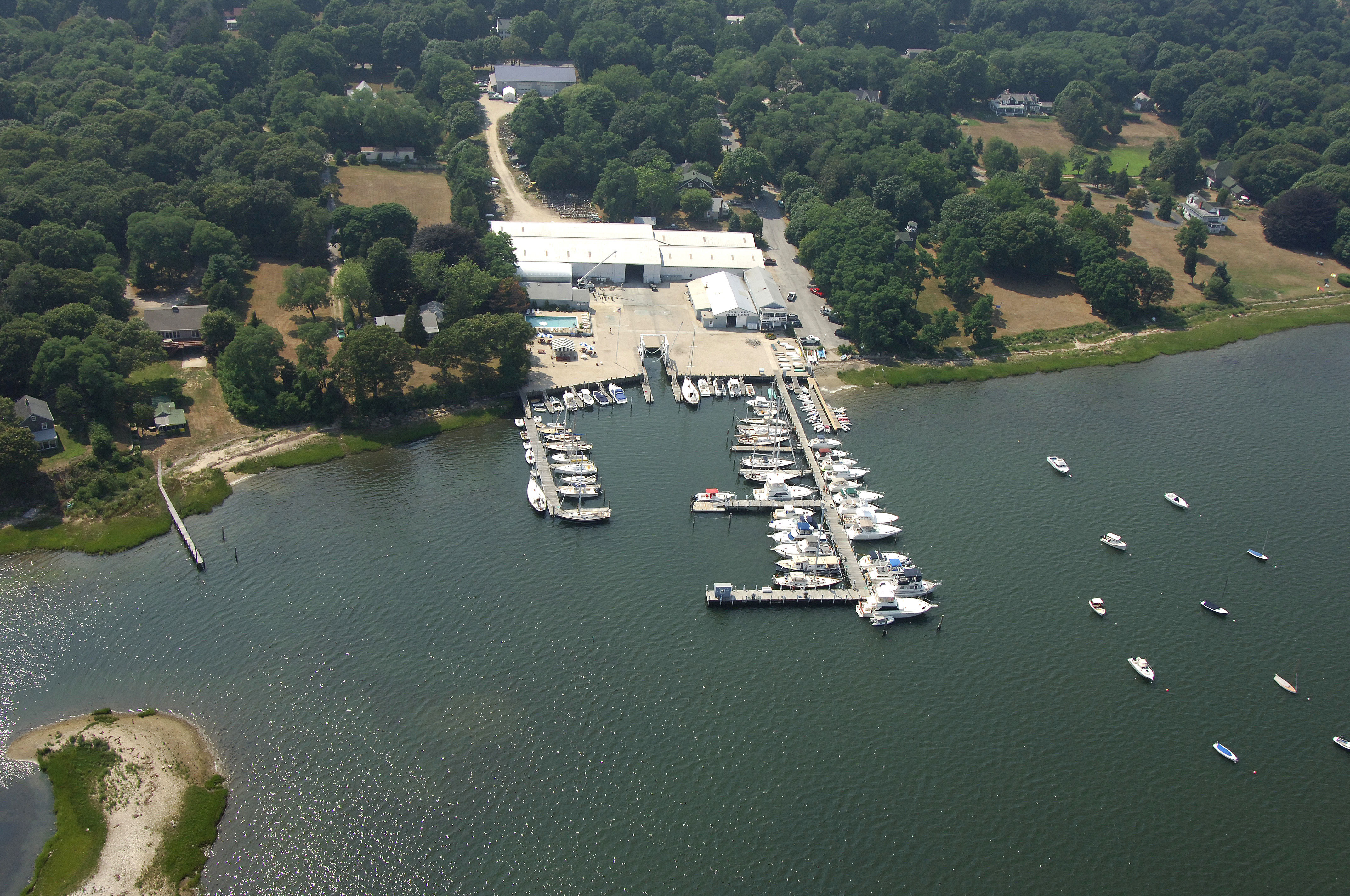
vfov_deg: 36.8
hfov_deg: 53.2
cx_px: 675
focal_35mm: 36
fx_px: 1348
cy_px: 448
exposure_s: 1/1000
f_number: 7.1
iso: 400
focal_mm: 24
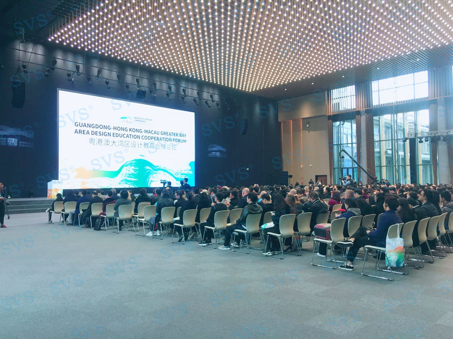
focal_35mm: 29
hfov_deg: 61.7
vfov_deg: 48.2
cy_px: 170
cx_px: 226
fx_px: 380
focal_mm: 4.15
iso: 80
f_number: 2.2
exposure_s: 1/33
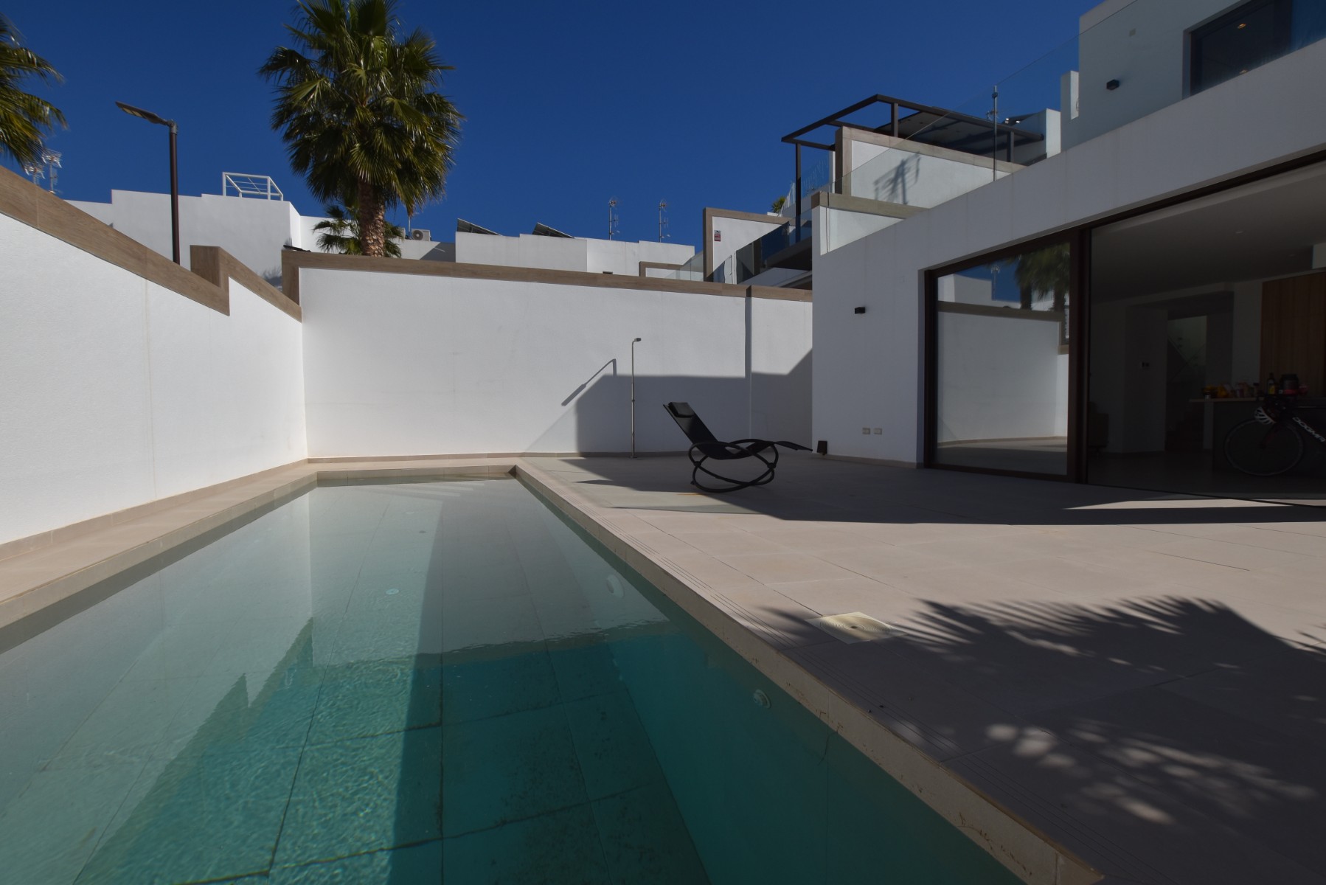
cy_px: 442
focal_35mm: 15
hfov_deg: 100.4
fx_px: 553
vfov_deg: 77.4
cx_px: 663
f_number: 10
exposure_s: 1/1250
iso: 200
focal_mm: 10
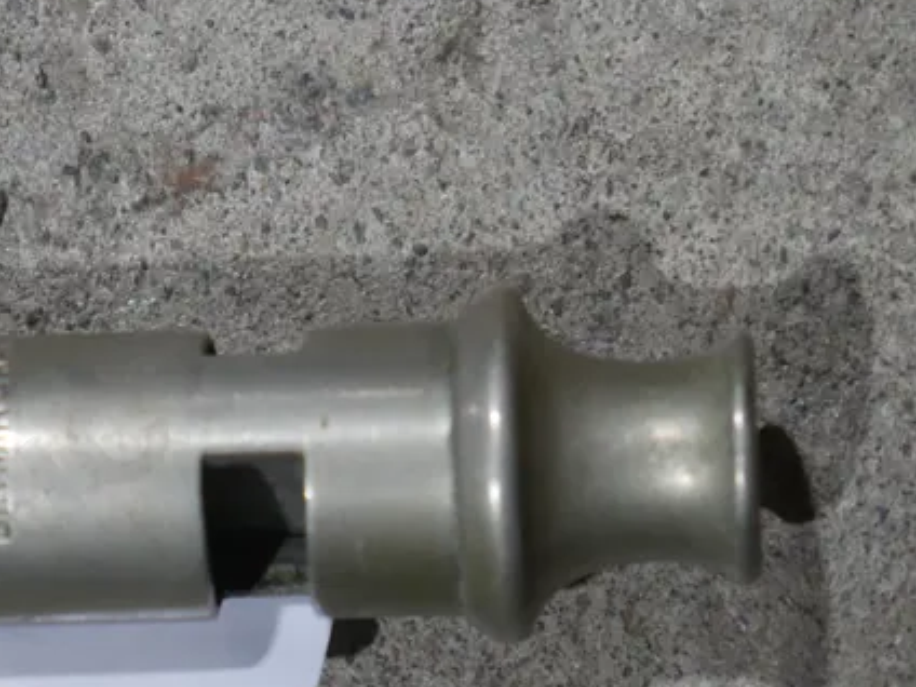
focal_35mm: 174
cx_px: 43
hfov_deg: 11.3
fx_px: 4604
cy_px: 487
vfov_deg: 8.5
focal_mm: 36
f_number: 6.3
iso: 640
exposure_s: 1/80
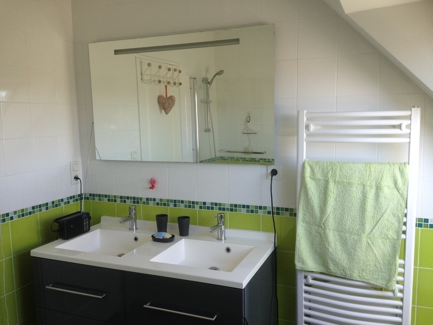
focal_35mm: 33
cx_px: 216
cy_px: 162
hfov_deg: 55.4
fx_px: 413
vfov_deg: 42.9
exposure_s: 1/60
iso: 64
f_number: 2.4
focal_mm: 4.12
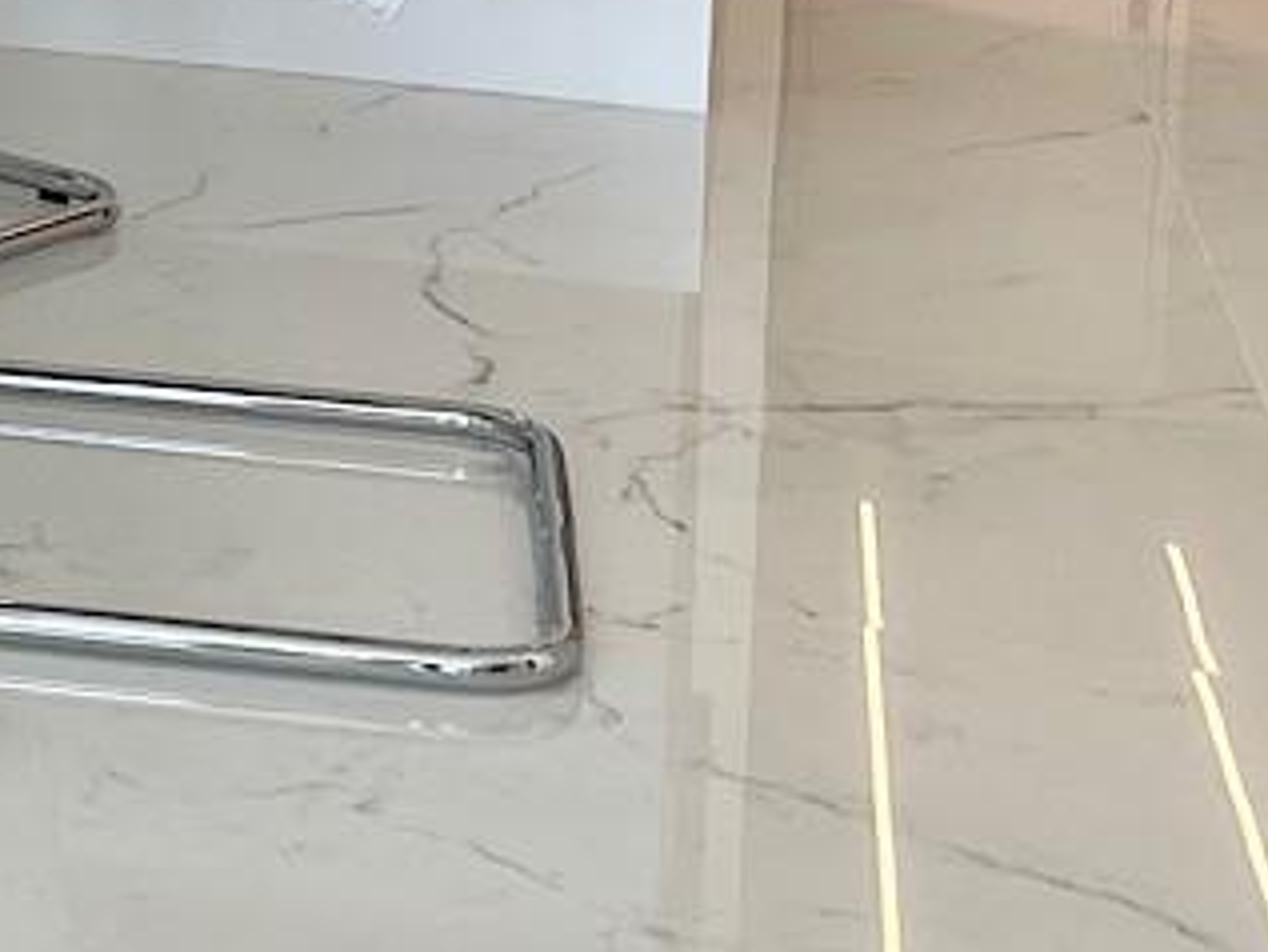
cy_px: -700
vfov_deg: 12.9
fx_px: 3848
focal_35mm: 105
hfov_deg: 17.7
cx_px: -300
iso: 40
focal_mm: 5.1
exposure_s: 1/120
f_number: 1.6
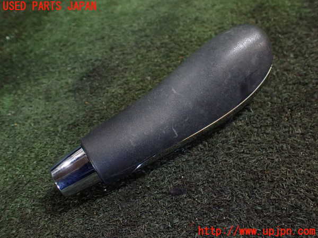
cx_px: 159
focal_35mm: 30
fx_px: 276
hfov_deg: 60.0
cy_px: 119
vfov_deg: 46.8
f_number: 2.3
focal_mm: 5.4
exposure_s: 1/100
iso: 800
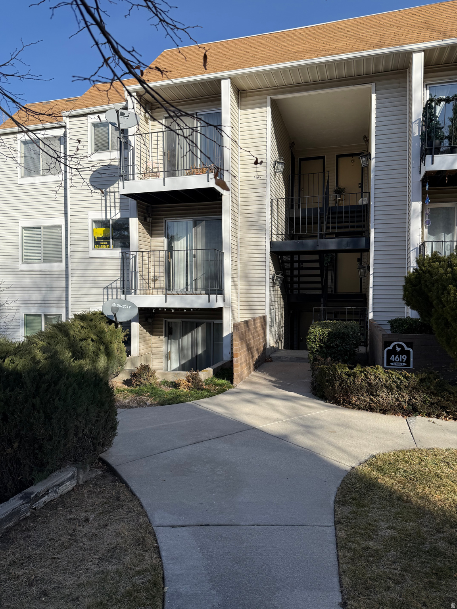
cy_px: 304
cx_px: 228
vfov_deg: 71.6
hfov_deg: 56.8
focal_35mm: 24
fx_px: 422
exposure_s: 1/3425
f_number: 1.78
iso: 80
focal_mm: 6.76
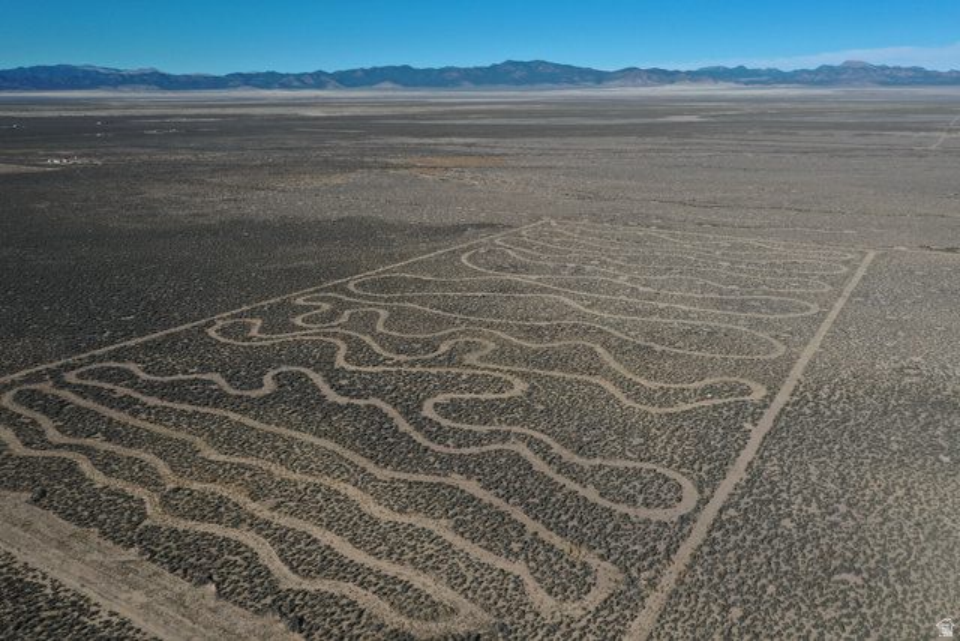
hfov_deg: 65.5
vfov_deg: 46.4
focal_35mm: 28
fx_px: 747
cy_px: 320
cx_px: 480
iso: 100
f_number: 6.3
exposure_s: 1/640
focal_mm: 10.26
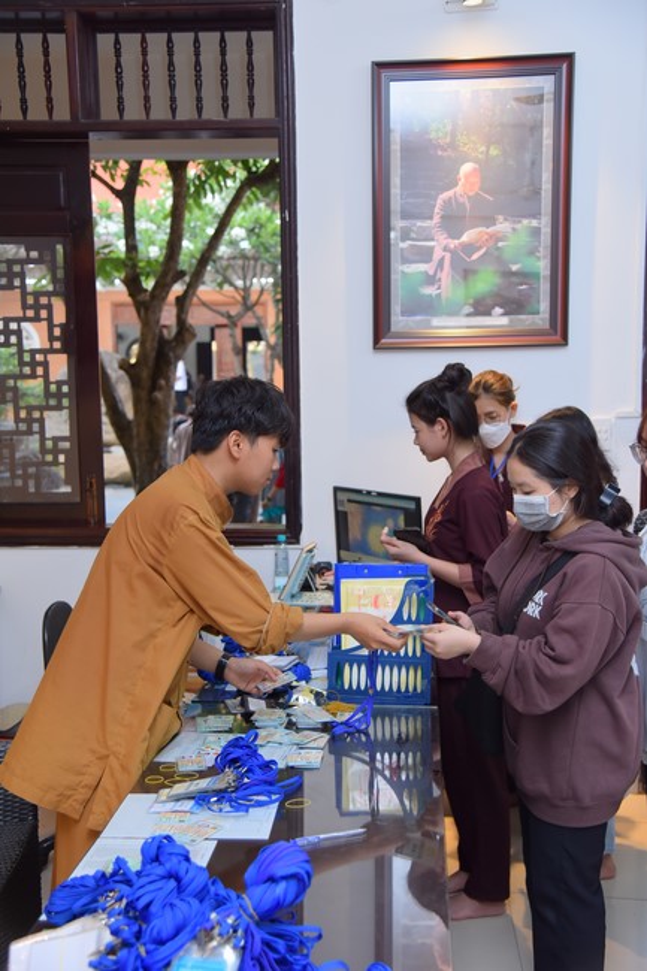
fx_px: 1187
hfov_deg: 30.5
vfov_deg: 44.5
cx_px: 324
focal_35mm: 44
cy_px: 486
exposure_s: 1/125
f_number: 4.5
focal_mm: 44
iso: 500
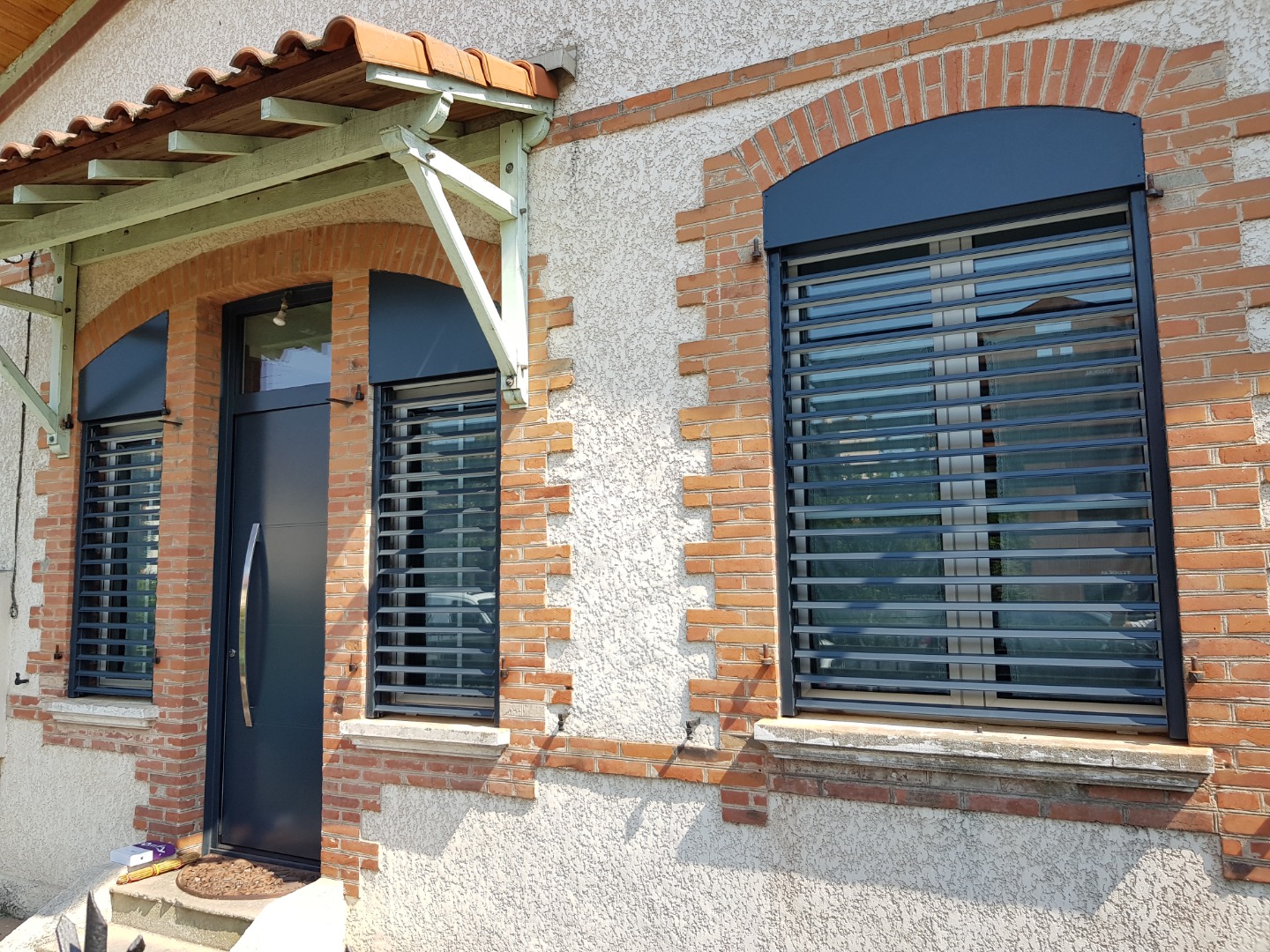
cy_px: 476
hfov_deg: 67.3
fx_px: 954
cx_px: 635
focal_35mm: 26
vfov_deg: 53.1
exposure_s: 1/854
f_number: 1.7
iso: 40
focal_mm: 4.2
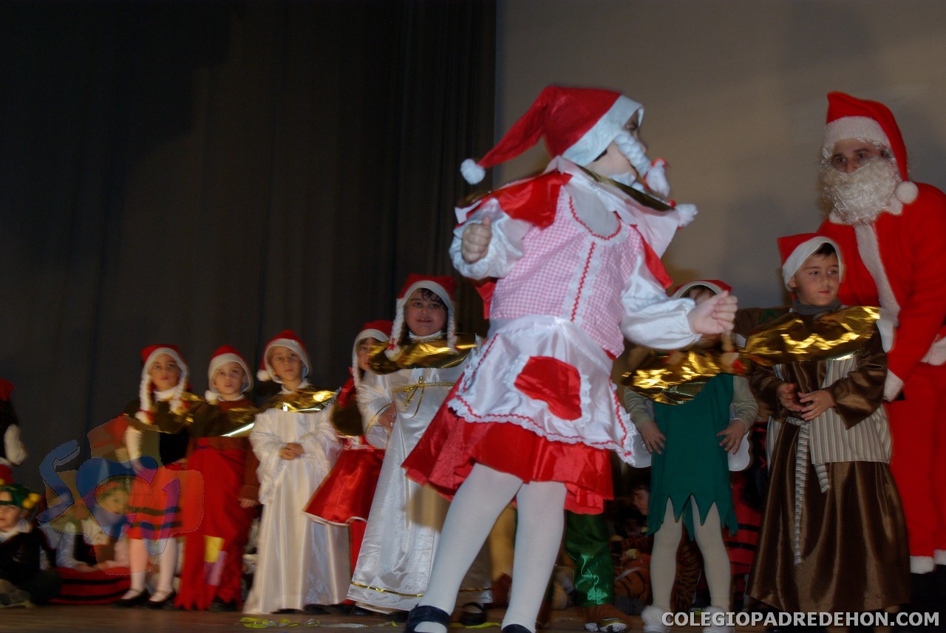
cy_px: 316
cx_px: 473
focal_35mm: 46
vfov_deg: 29.0
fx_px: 1223
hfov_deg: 42.3
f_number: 5.6
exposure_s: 1/45
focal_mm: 31
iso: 400
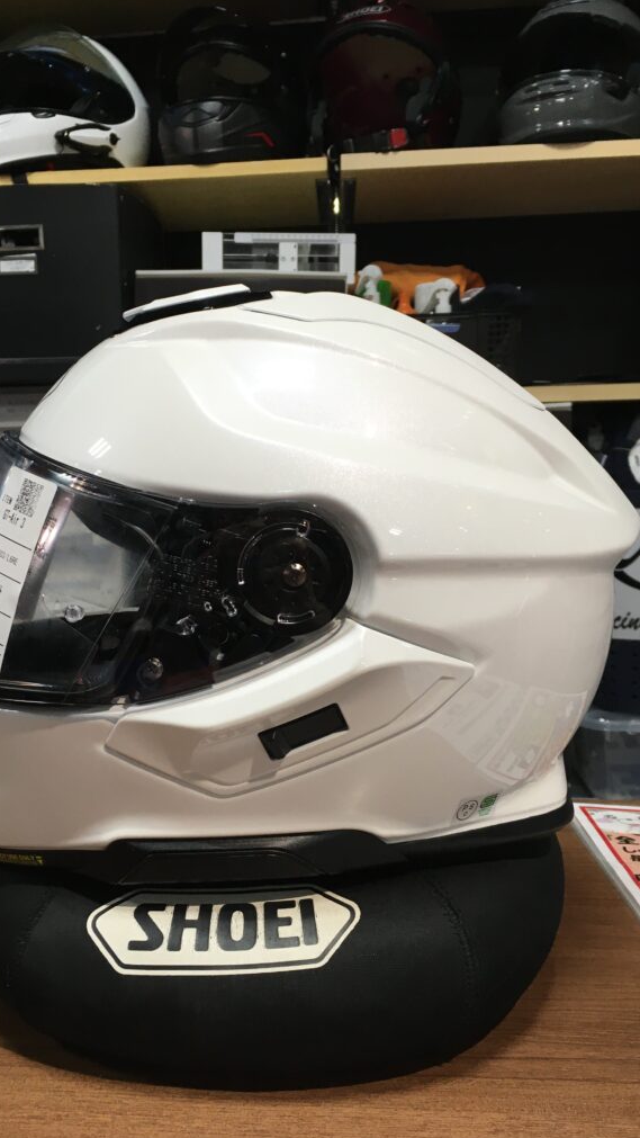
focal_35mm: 32
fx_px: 965
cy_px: 575
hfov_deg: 36.6
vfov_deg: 61.0
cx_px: 262
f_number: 2.2
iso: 32
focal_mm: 4.15
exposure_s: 1/30
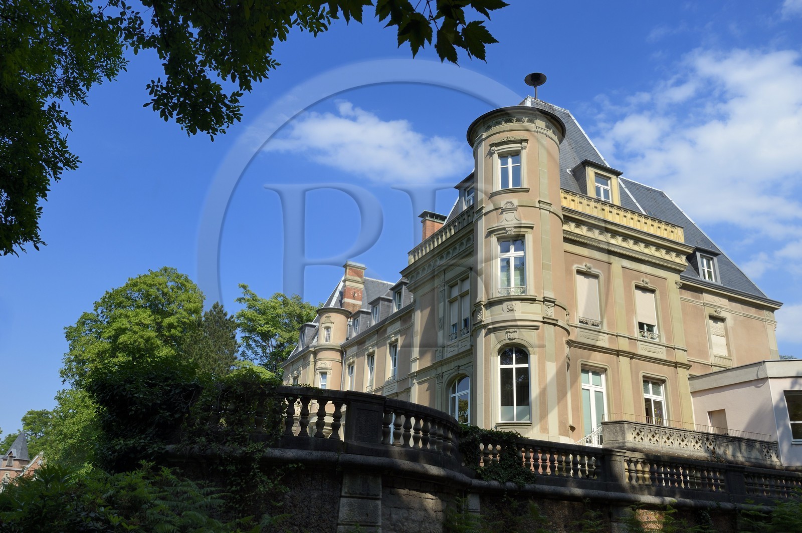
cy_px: 266
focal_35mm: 31
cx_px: 401
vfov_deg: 42.3
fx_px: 690
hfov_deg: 60.3
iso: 200
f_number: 14
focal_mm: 31
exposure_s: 1/160
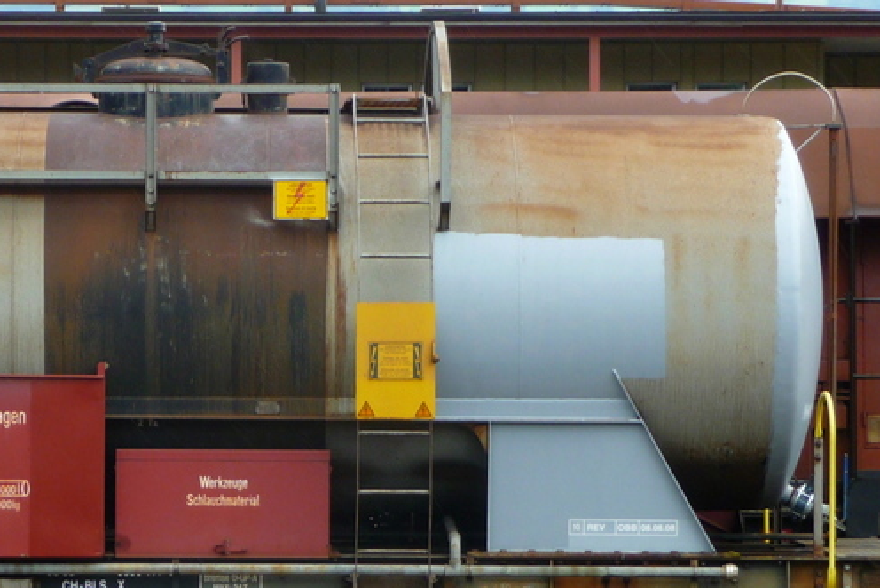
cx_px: 307
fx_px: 4303
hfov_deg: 11.7
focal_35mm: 176
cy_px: 419
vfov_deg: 7.8
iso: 100
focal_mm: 14.2
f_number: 4.7
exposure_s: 1/125
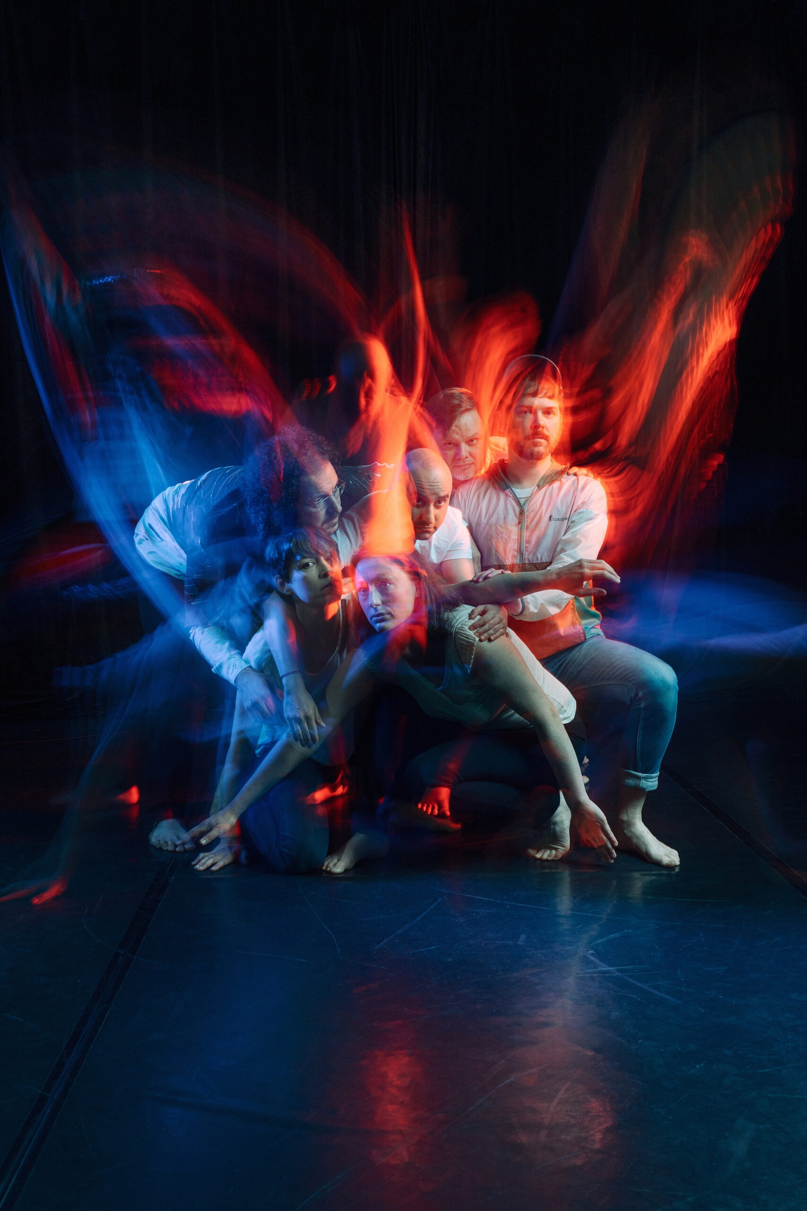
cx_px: 404
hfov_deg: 37.9
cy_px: 606
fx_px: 1177
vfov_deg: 54.4
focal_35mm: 35
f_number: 11
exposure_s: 1.3
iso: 200
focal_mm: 35
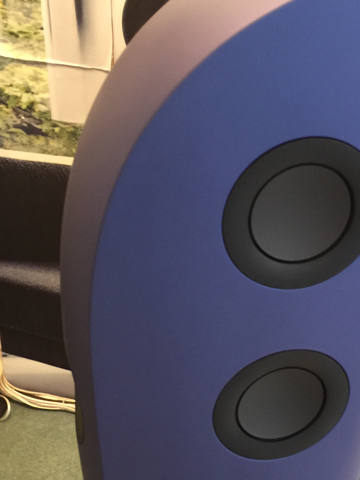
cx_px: 264
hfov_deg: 25.0
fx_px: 804
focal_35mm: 58
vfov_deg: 32.9
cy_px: 332
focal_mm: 4.15
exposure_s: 1/4
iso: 100
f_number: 2.2
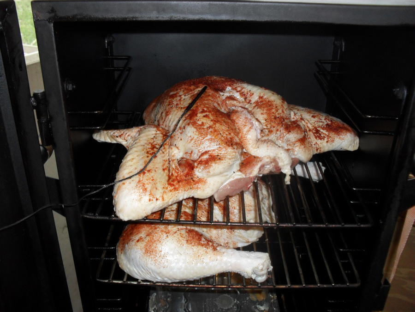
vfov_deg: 40.7
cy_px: 156
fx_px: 420
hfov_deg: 52.6
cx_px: 208
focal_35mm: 35
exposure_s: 1/45
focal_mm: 6.3
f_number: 3.2
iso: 200
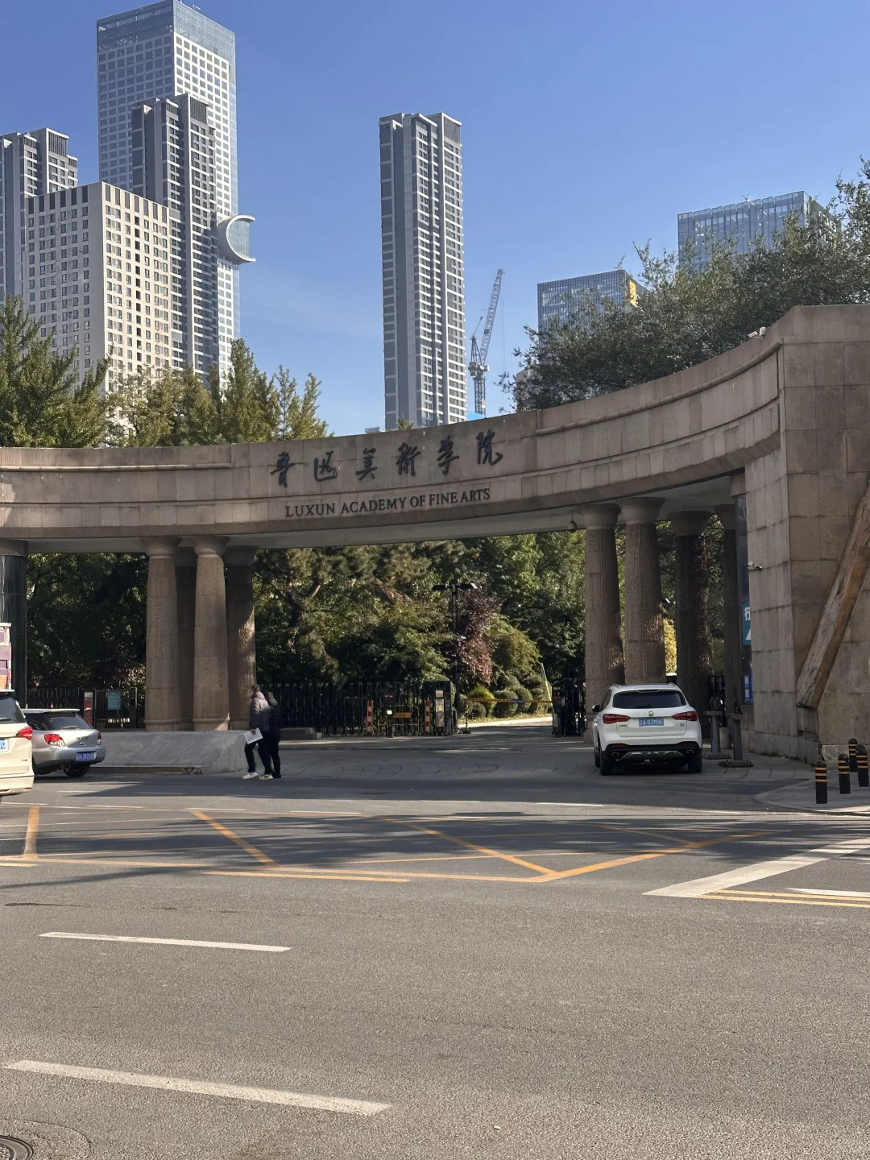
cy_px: 580
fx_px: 1609
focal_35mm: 48
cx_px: 435
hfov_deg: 30.3
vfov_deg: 39.7
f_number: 1.78
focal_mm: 6.86
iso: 64
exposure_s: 1/2667
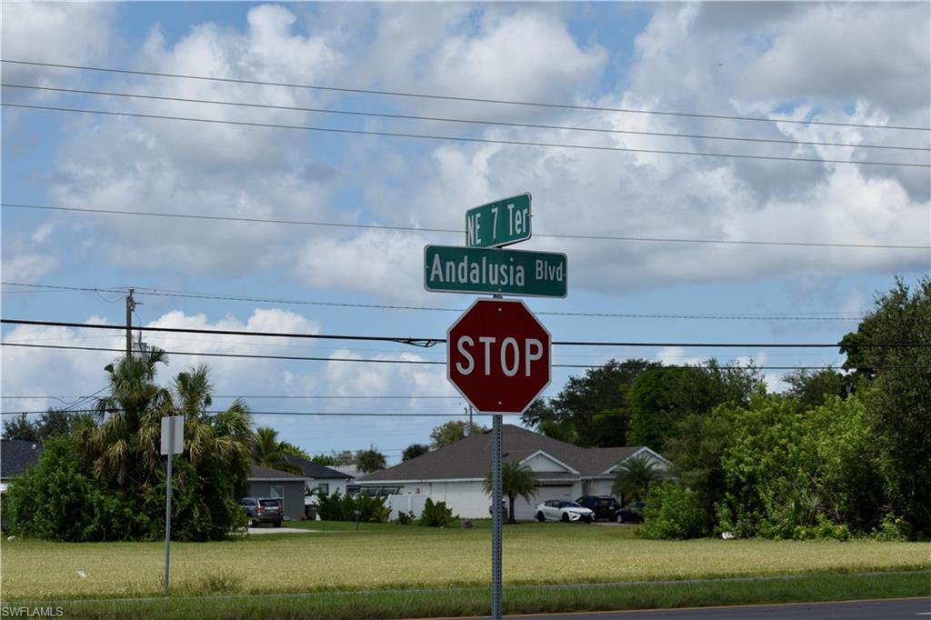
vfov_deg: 13.0
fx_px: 2714
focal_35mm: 105
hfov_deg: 19.5
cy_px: 310
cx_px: 466
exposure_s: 1/500
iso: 125
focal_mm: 70
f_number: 8
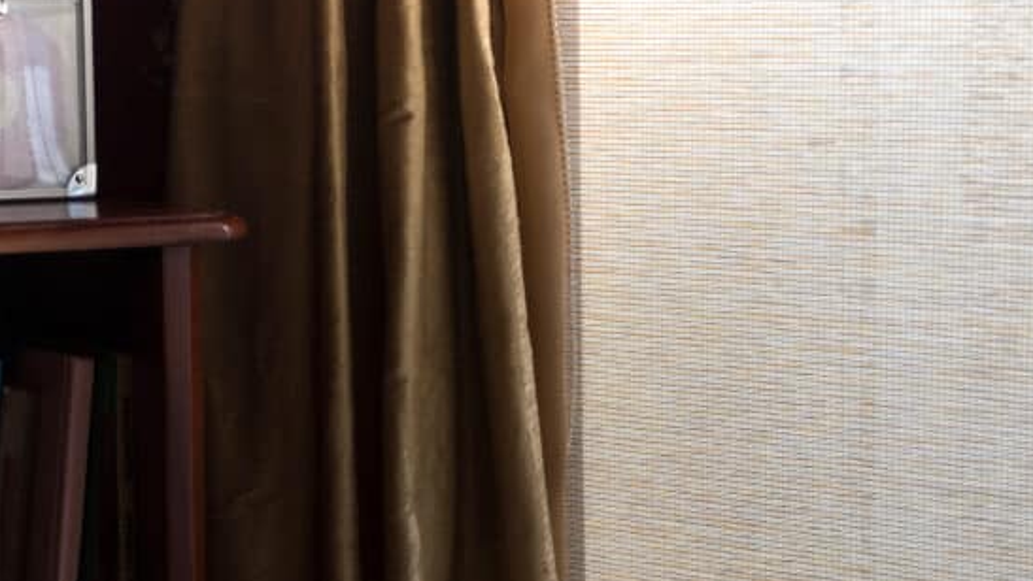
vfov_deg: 8.2
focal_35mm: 147
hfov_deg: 14.4
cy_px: 620
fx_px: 4027
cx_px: 963
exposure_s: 1/3000
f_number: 3.2
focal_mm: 50
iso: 250
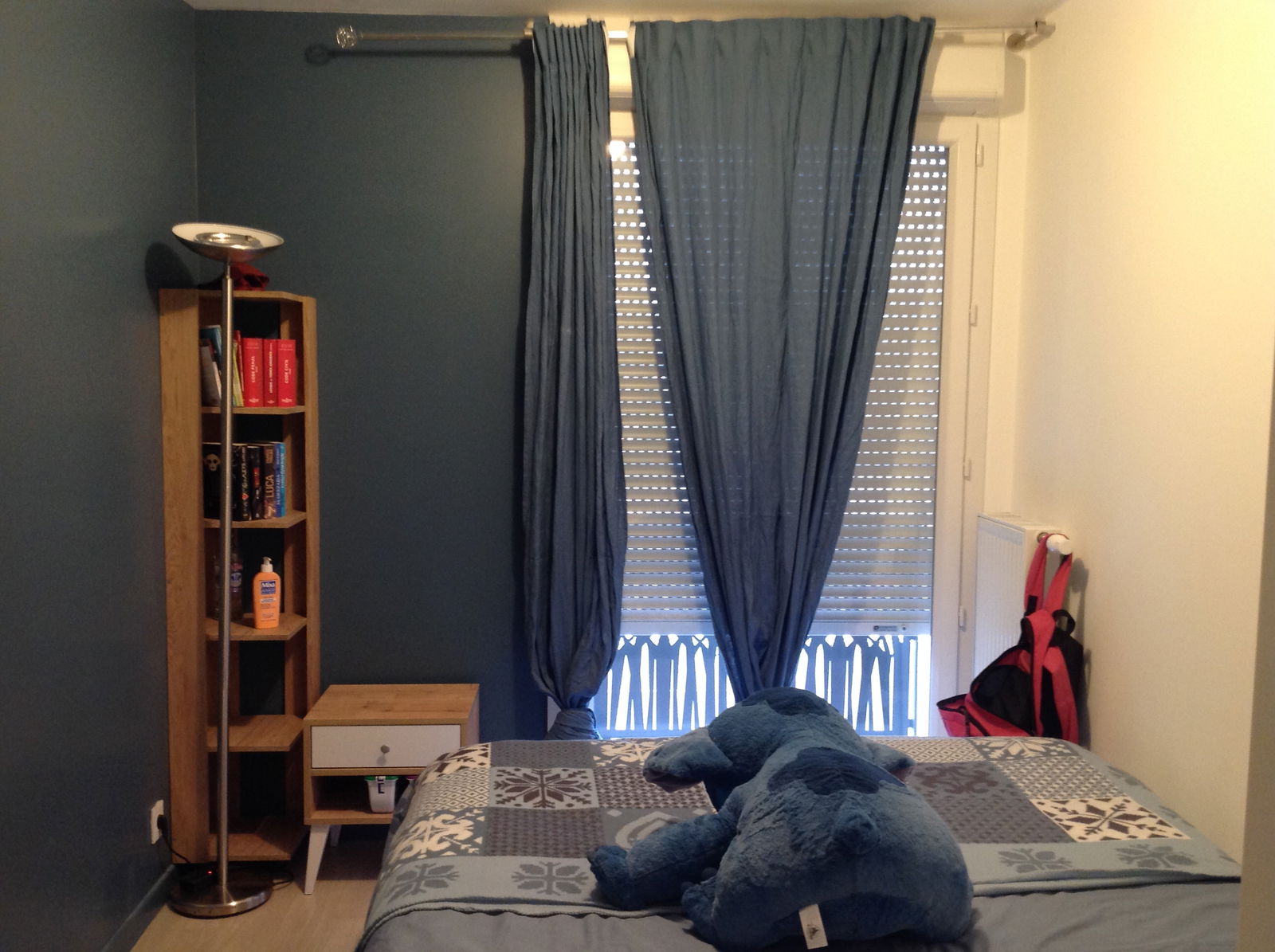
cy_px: 476
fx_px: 1287
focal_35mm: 35
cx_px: 638
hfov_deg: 52.7
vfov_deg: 40.6
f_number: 2.4
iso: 160
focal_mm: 4.28
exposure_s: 1/15
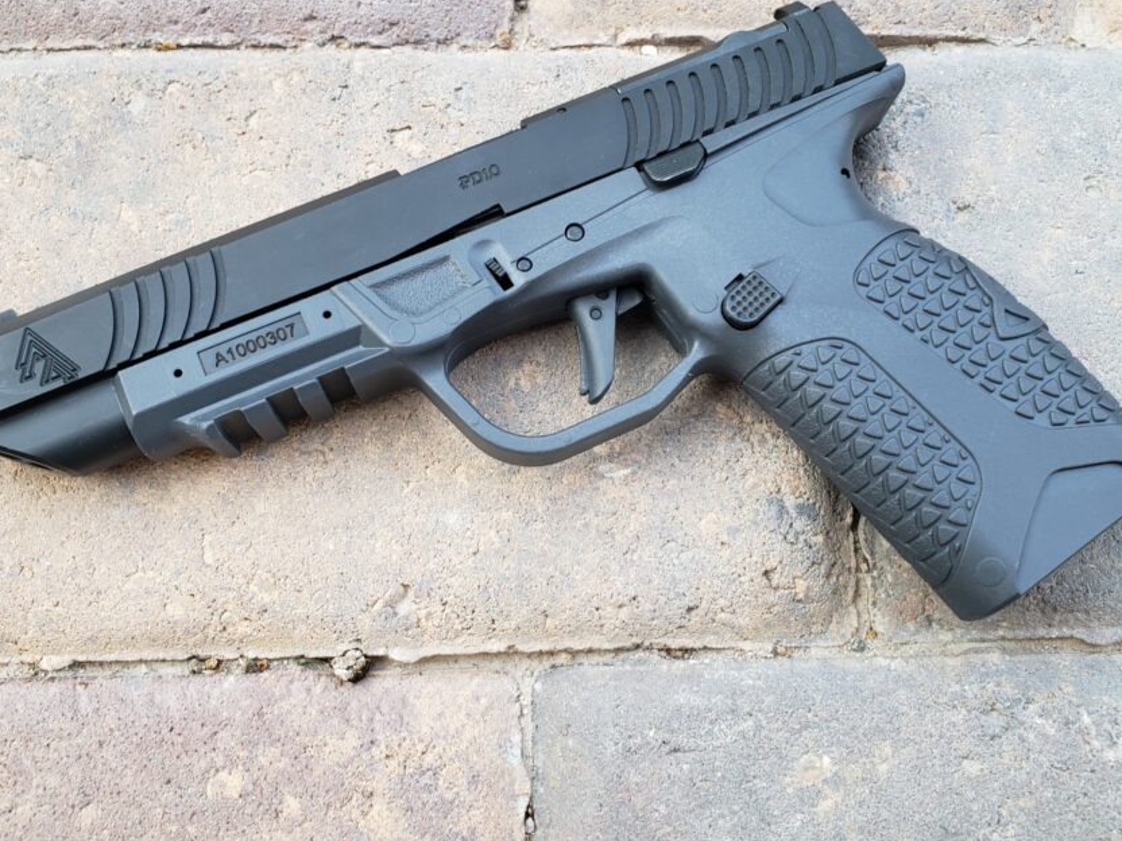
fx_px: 1037
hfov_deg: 56.8
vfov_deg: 44.1
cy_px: 369
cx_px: 529
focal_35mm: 32
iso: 100
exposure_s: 1/60
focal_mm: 4.3
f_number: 2.4
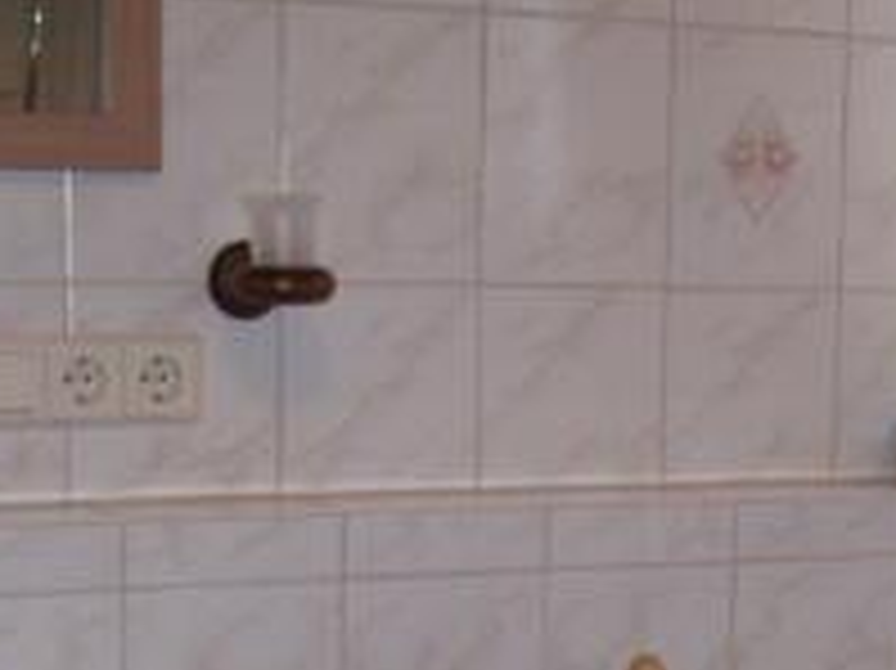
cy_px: 904
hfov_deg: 18.0
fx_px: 2820
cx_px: 619
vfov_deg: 13.0
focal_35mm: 109
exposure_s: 1/60
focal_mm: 6
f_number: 2.7
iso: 125
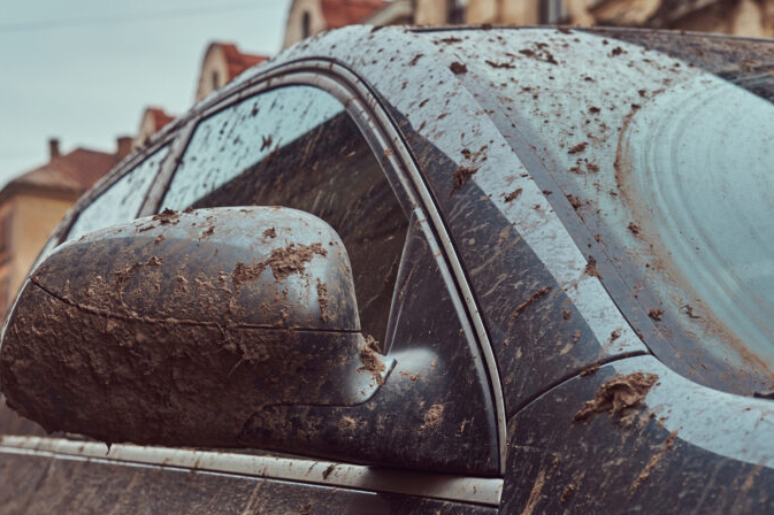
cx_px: 311
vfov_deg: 20.3
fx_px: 1440
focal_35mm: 67
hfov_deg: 30.0
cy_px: 250
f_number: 5.6
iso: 320
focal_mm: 35
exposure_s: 1/250
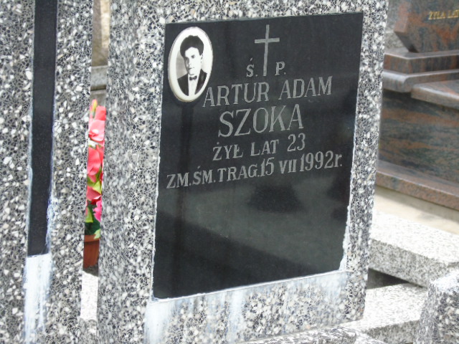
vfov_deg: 10.4
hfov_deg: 13.9
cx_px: 230
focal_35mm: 142
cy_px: 172
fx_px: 1883
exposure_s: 1/125
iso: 320
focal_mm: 25
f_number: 4.7
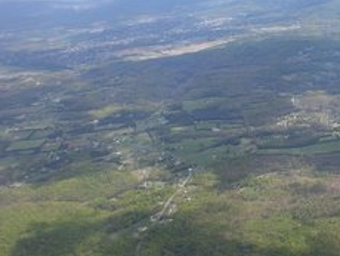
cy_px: 110
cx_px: 291
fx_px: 649
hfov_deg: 28.5
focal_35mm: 66
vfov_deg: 22.3
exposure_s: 1/400
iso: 50
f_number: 4.4
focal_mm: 6.3
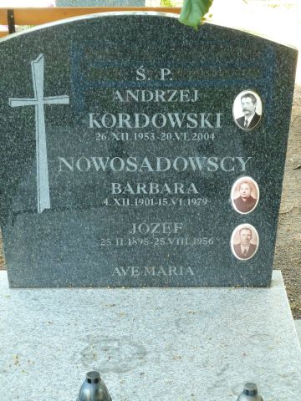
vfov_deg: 21.8
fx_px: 1043
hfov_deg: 16.4
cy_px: 200
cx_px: 150
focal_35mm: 90
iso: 320
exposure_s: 1/40
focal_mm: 14.7
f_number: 4.3
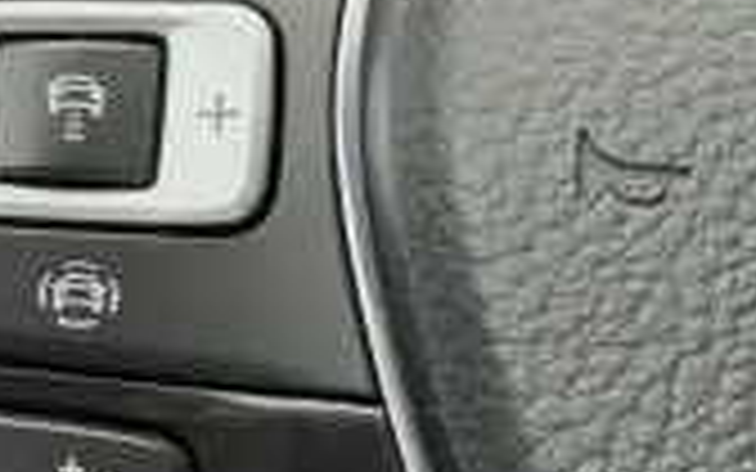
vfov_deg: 11.9
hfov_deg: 19.0
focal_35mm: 109
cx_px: 212
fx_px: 2246
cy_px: 67
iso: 100
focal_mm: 6.76
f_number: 1.78
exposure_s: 1/74
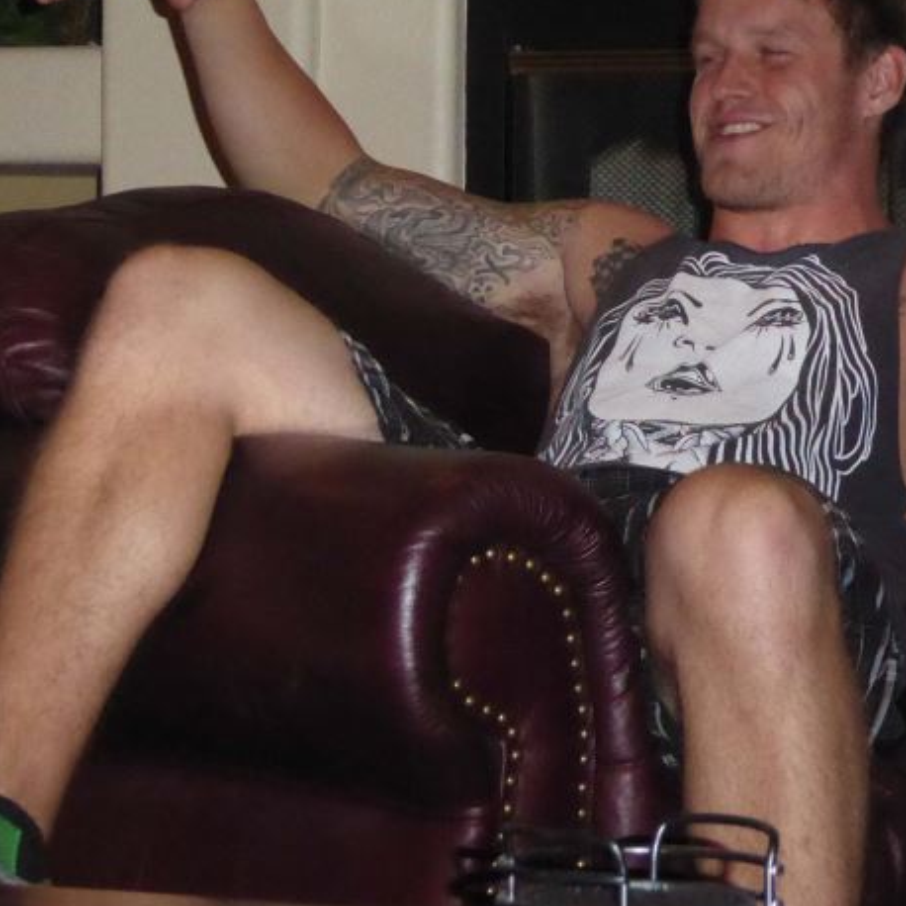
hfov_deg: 9.9
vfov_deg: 9.9
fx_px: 5212
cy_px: 474
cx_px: 631
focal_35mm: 176
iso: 1600
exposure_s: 1/60
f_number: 4.9
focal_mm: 16.1
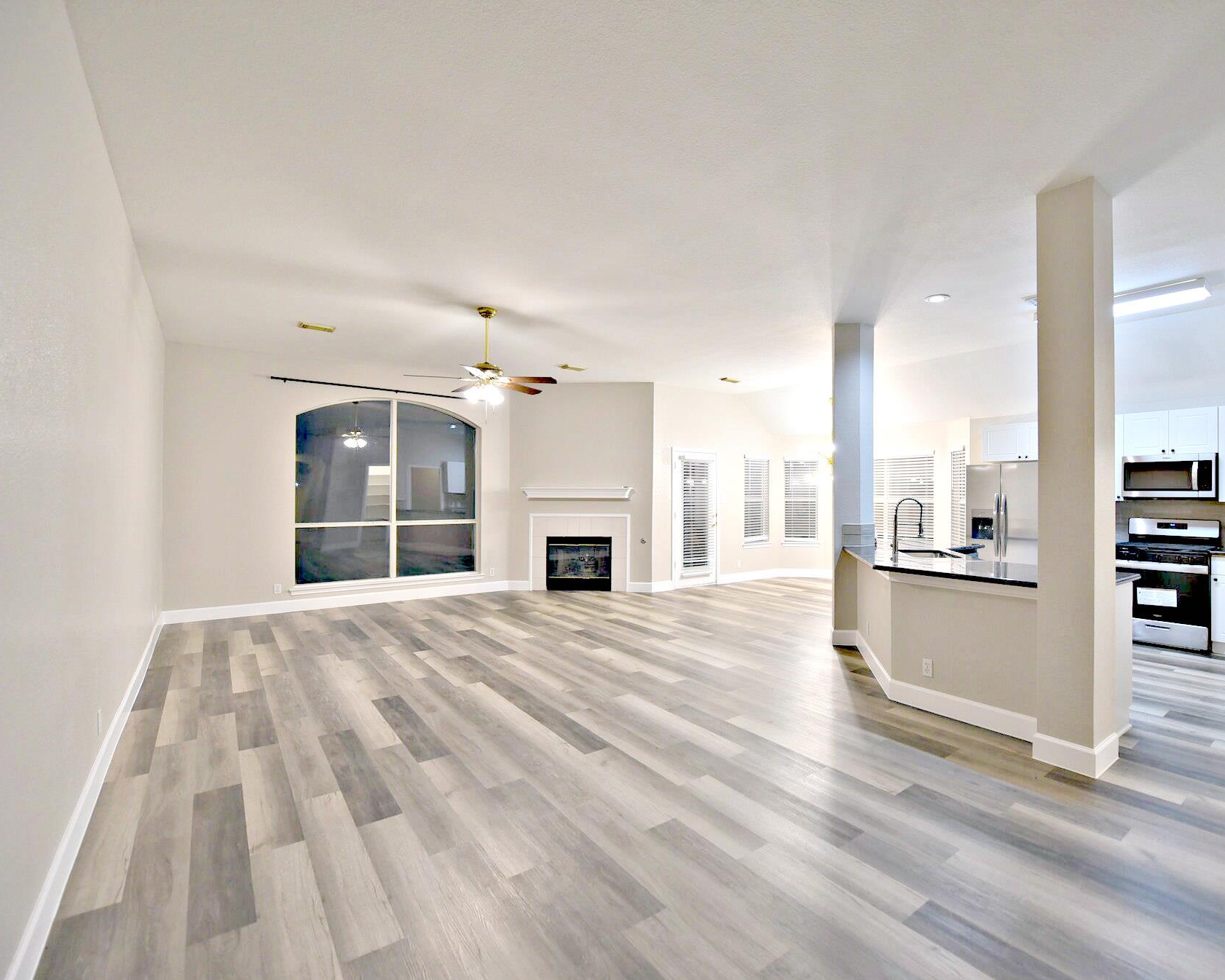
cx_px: 714
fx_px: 580
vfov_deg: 80.4
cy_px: 494
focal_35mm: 16
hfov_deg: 92.3
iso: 800
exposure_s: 1/60
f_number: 3.5
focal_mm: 14
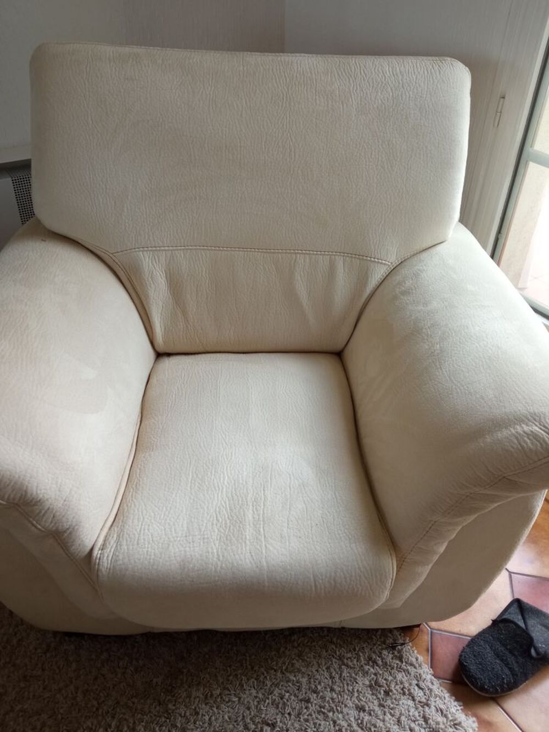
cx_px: 274
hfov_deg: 51.4
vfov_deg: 65.3
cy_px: 366
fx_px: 571
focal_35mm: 27
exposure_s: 1/50
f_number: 2.2
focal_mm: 3.79
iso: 112
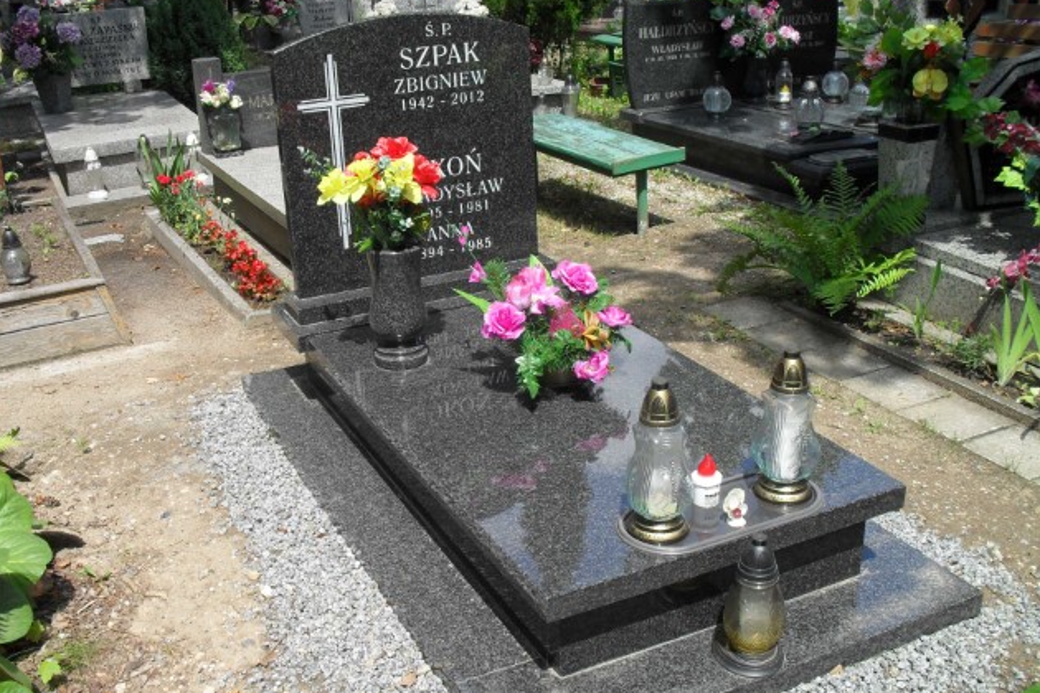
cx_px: 513
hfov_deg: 51.9
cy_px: 375
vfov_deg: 35.9
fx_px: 1069
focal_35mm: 37
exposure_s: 1/90
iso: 100
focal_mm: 6.3
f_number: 8.4
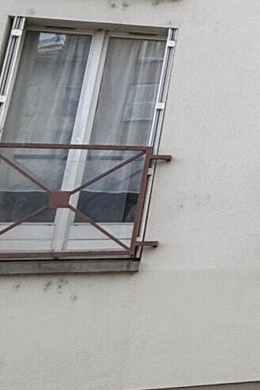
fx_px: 823
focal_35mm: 76
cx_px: 680
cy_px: 25
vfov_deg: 25.6
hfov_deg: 12.5
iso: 50
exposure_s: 1/361
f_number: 2.2
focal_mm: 2.22
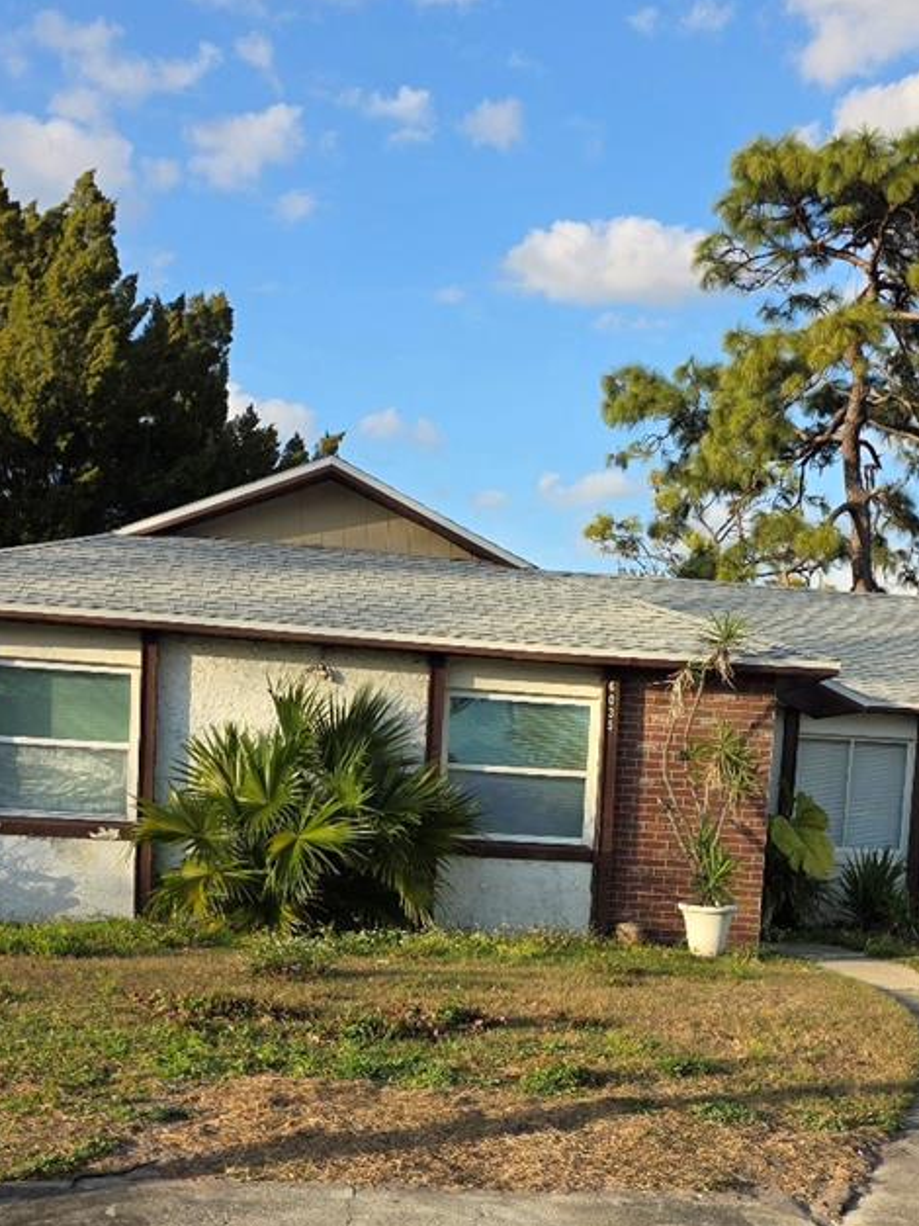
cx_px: 547
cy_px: 970
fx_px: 1558
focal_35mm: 44
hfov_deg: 32.8
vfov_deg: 41.2
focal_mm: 6.3
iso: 80
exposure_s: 1/2500
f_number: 1.7
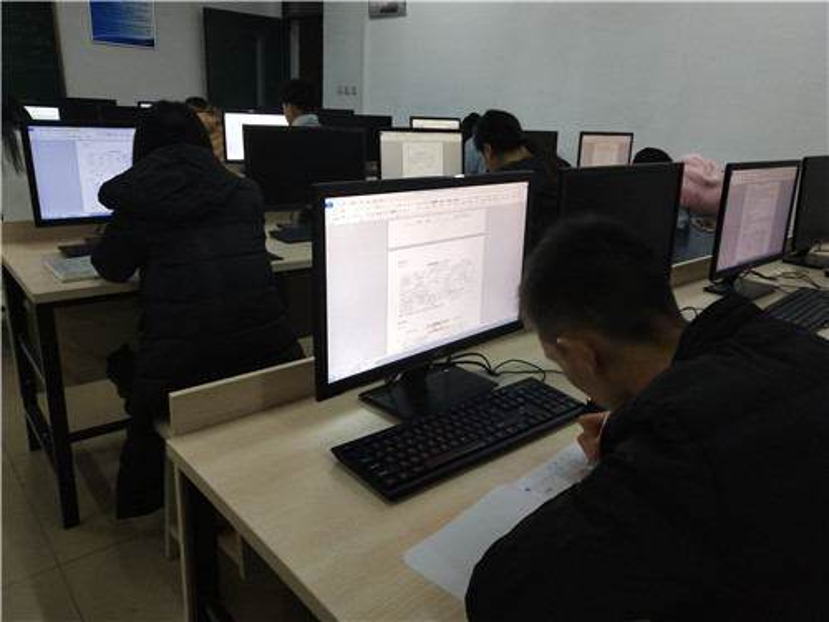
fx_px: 718
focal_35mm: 30
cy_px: 311
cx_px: 414
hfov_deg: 60.0
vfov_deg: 46.8
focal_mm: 3.95
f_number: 1.8
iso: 164
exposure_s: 1/50
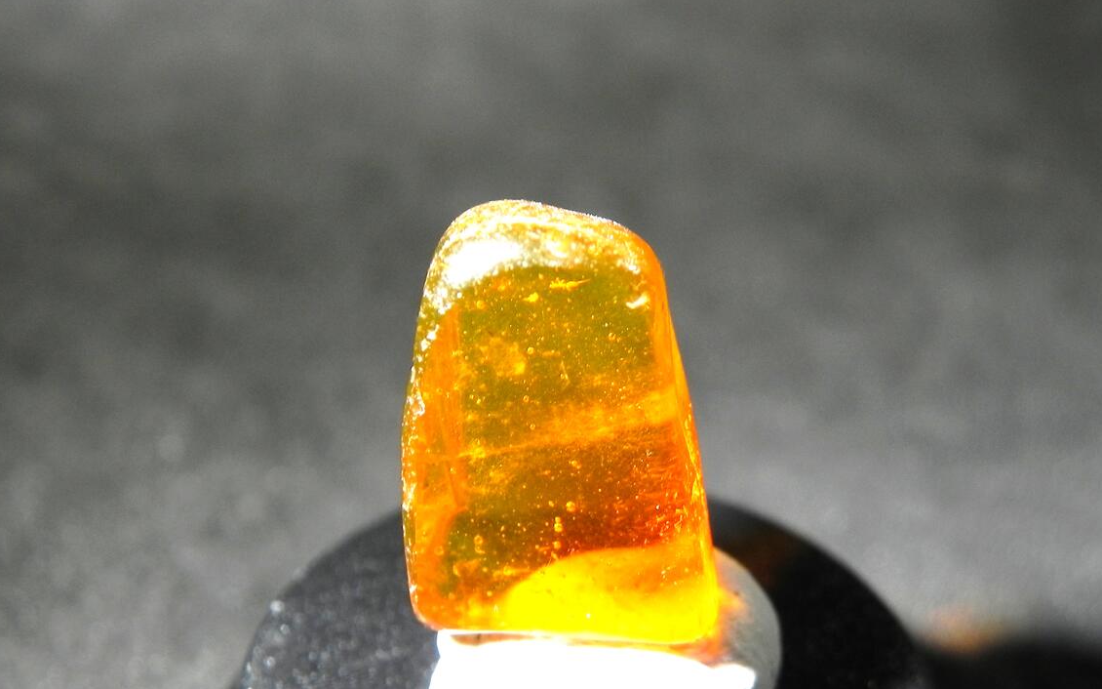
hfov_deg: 30.2
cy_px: 416
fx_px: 2042
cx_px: 505
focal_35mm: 68
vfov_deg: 19.1
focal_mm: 10.3
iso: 160
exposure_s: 1/40.8
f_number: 3.5
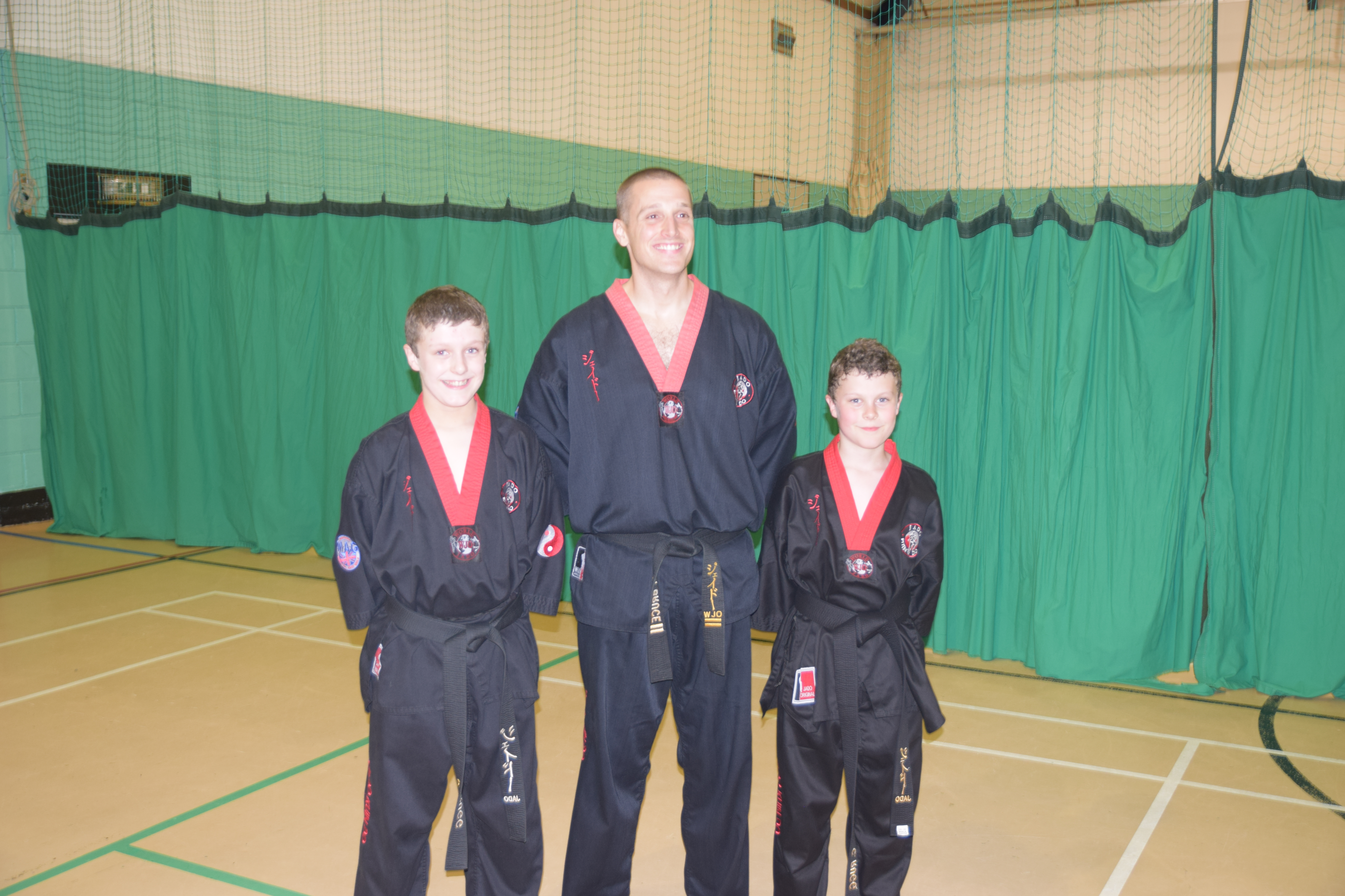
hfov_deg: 53.1
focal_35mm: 36
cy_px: 448
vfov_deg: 36.9
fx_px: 1345
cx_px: 672
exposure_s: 1/60
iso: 400
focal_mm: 24
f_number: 2.8
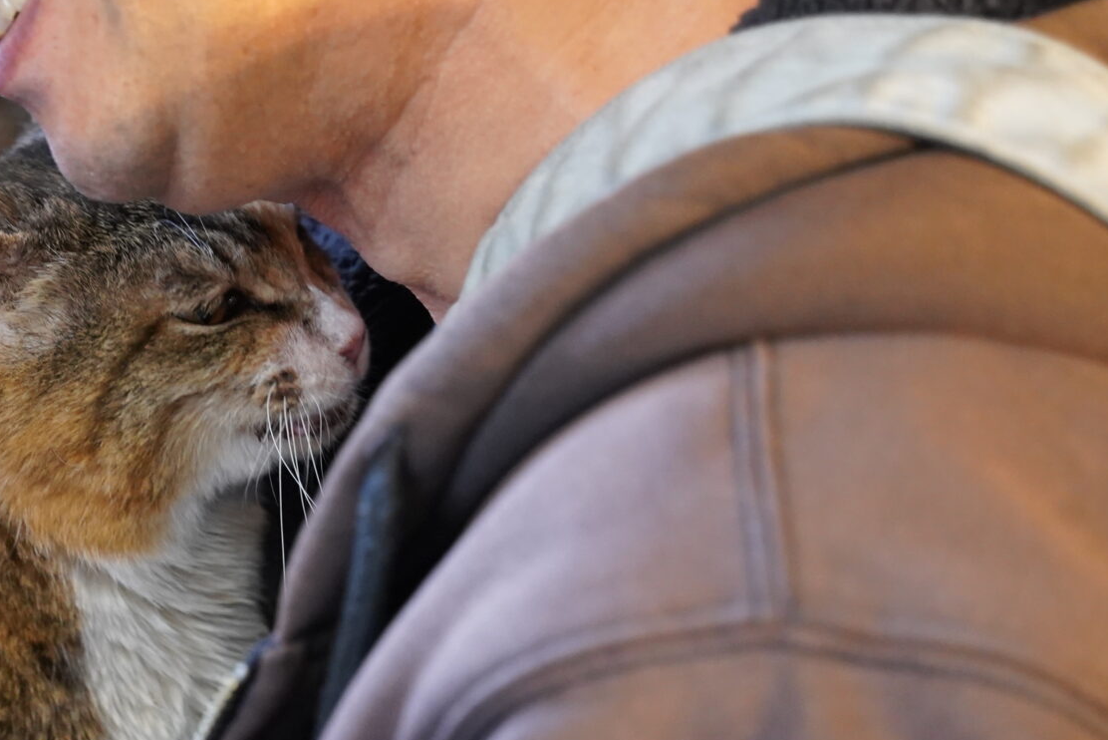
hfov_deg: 16.3
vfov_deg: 11.2
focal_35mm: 122
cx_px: -138
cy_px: 577
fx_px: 3756
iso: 3200
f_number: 4
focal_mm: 53
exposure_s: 1/100
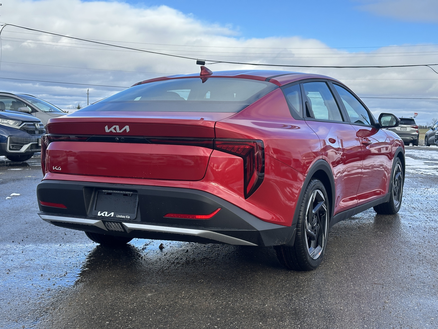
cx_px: 219
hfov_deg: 39.7
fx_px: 607
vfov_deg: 30.3
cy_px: 164
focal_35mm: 48
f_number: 1.78
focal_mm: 6.86
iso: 64
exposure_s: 1/1953
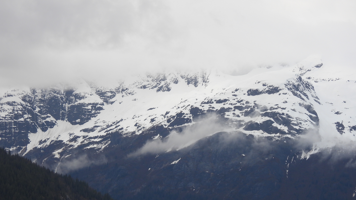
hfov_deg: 14.5
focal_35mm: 148
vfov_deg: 8.2
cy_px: 133
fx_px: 1397
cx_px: 177
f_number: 4
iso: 100
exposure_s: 1/400
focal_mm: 24.1
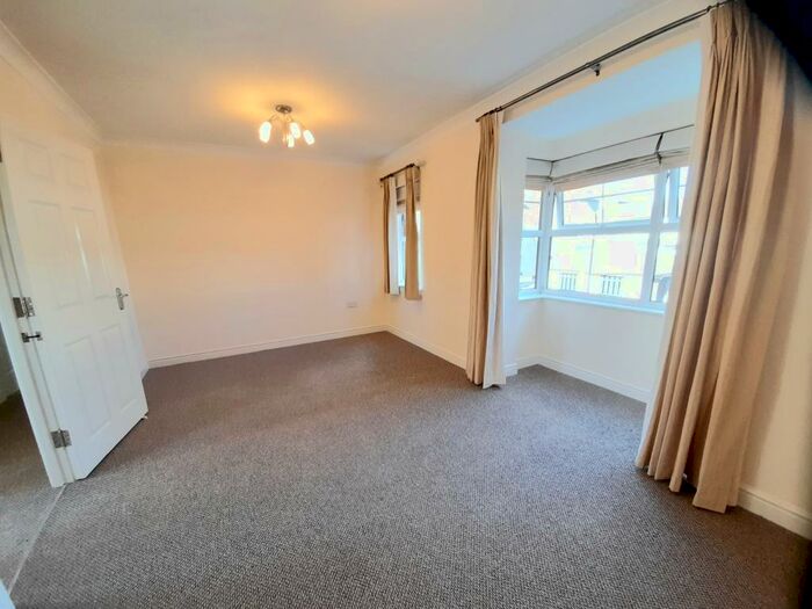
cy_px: 304
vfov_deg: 89.9
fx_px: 305
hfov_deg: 106.2
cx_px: 406
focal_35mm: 13
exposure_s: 1/50
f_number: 2.2
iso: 160
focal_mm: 1.42
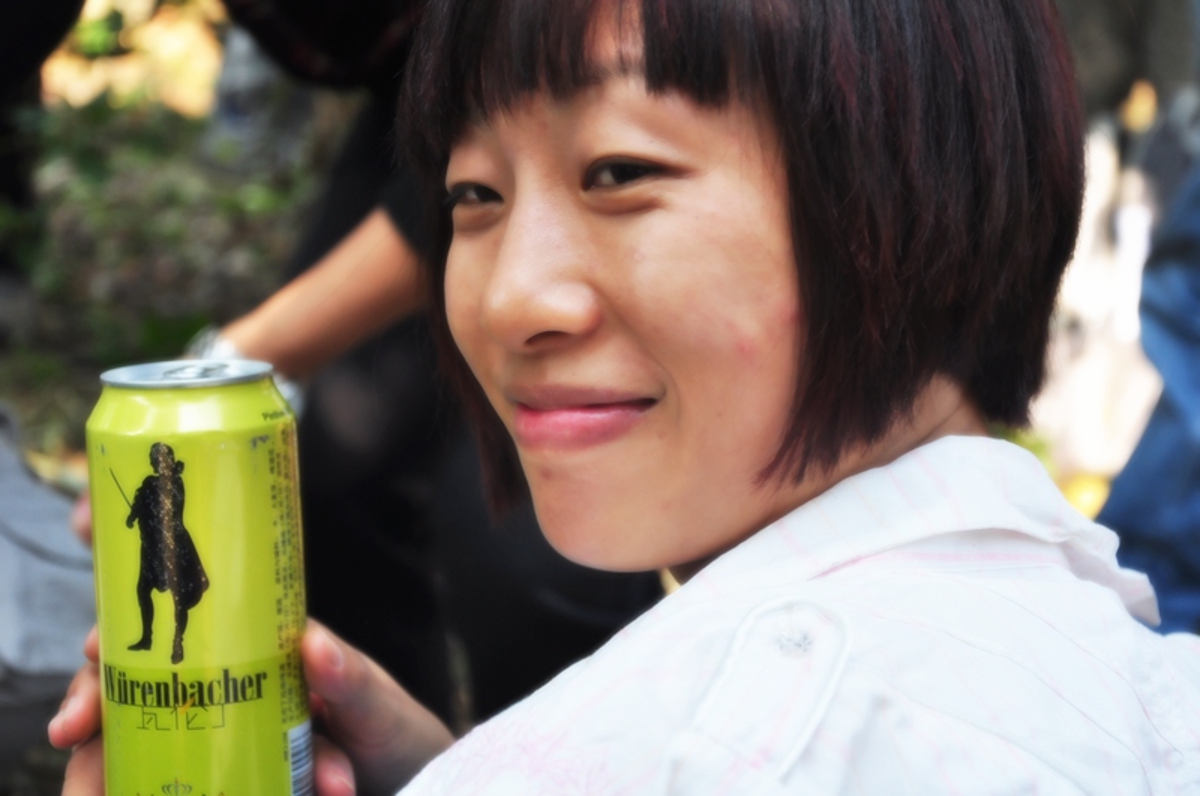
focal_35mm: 87
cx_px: 600
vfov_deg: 15.7
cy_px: 398
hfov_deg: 23.4
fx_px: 2896
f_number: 5.6
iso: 320
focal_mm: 58
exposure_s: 1/250
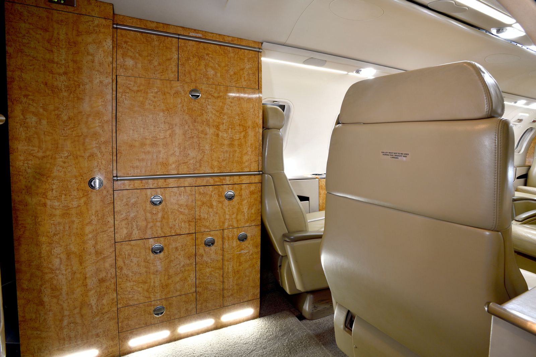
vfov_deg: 70.5
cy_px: 178
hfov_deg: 93.3
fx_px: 253
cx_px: 268
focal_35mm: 17
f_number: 16
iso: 64
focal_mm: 17
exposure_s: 10
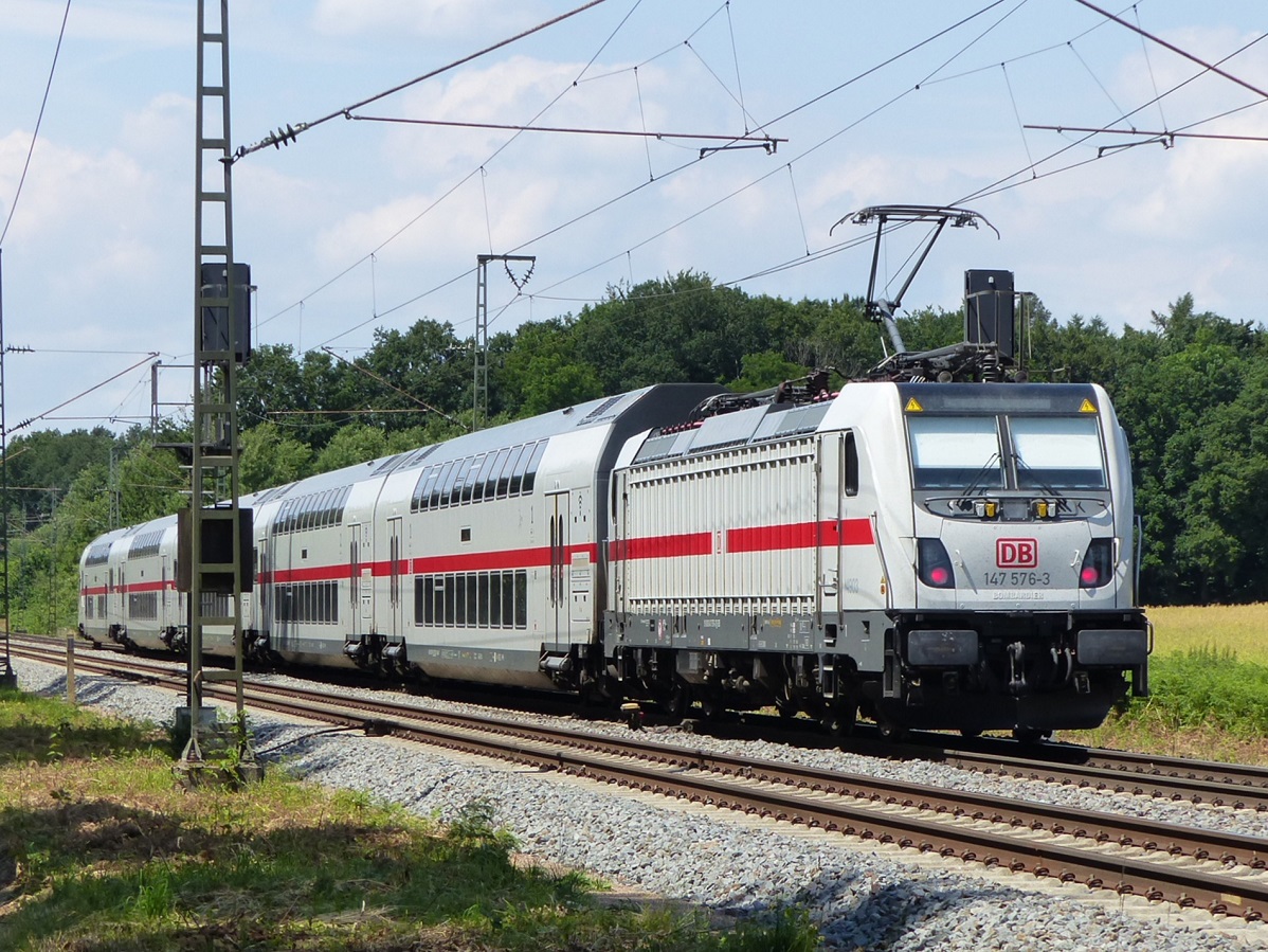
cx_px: 634
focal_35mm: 89
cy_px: 476
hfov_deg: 22.0
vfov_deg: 16.6
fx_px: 3261
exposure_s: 1/833
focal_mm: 16
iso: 160
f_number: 4
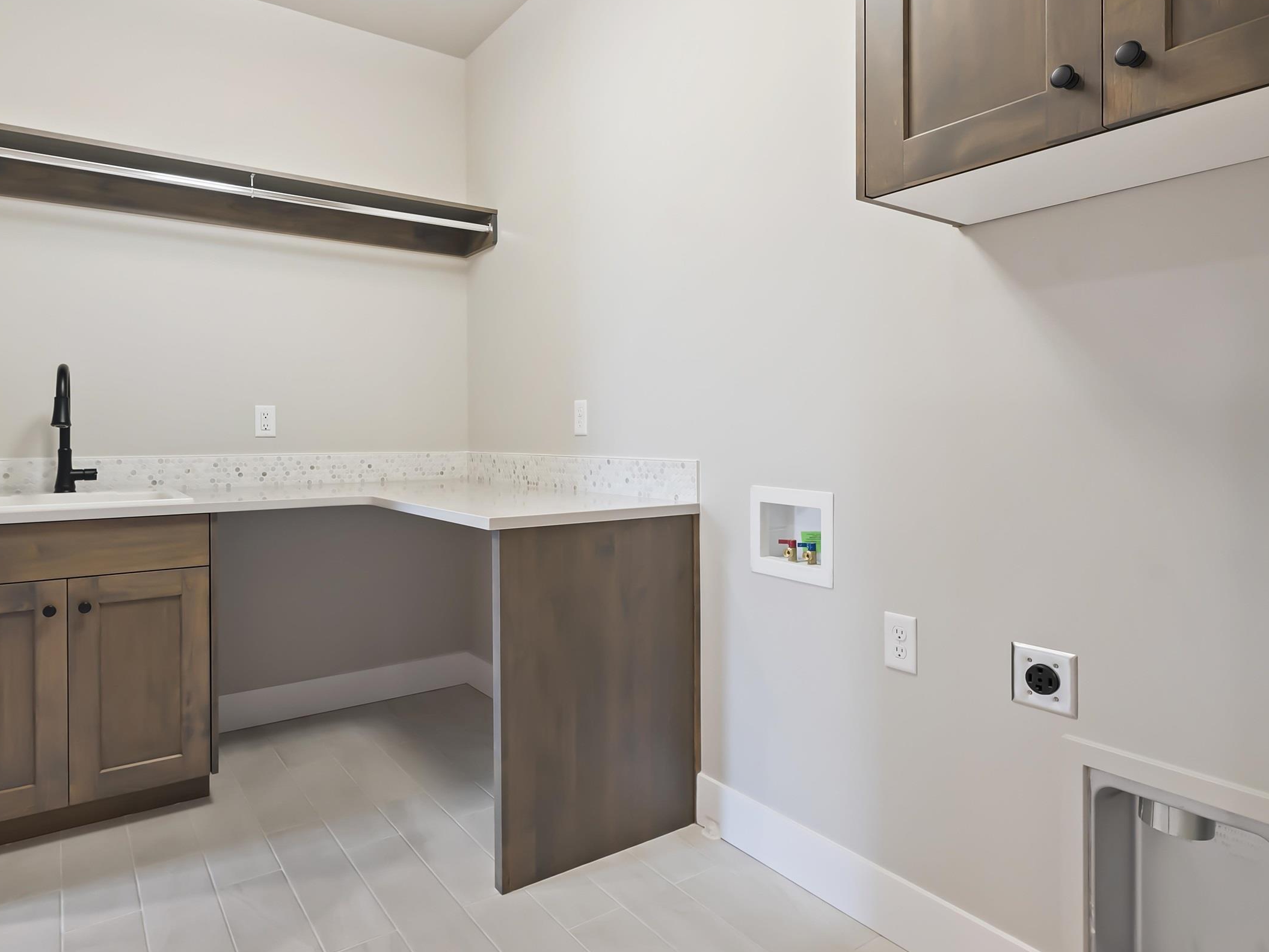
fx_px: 770
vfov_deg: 63.2
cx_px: 571
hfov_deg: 78.8
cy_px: 416
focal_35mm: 21
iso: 320
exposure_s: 1/2.5
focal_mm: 15
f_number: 6.3
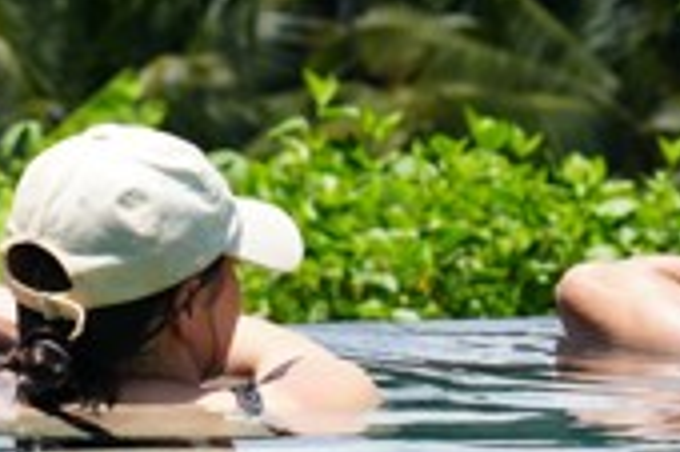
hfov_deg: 5.8
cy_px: -326
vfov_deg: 3.8
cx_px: 388
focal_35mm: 356
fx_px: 6718
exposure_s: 1/500
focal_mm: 59
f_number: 5
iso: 100
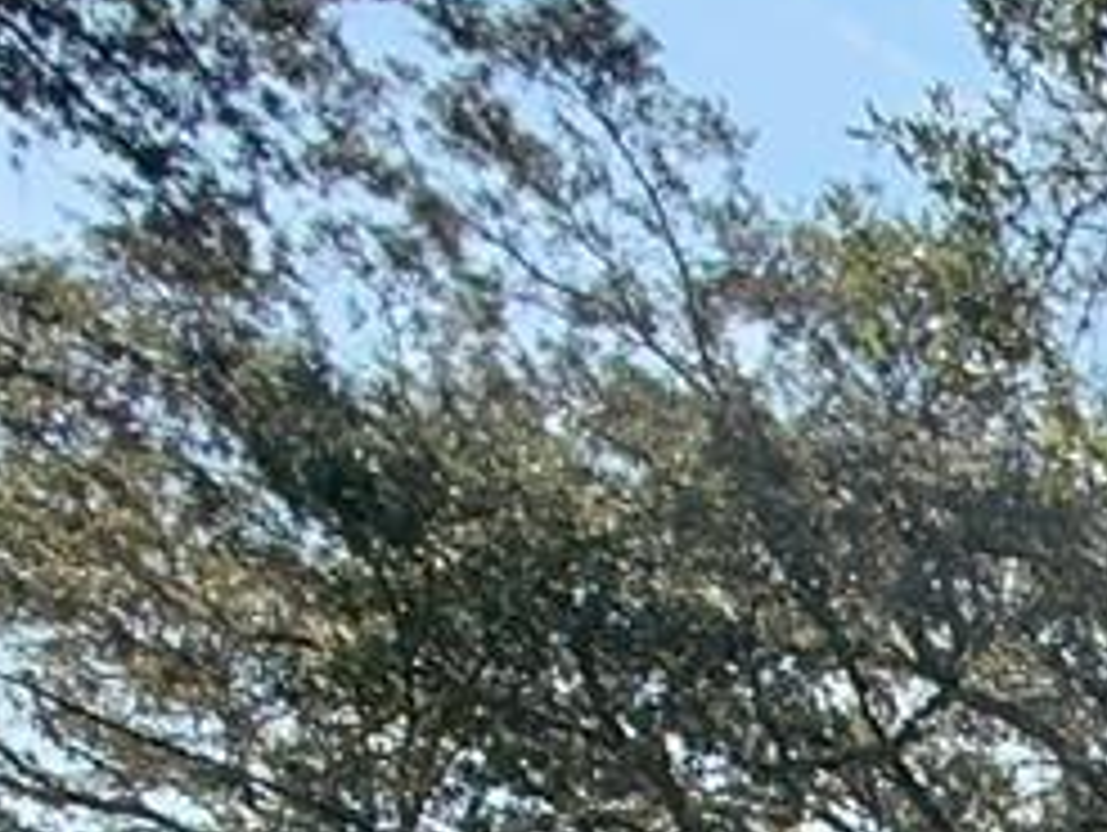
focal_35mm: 91
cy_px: 2199
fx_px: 2913
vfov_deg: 11.9
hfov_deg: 14.4
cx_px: 2646
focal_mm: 2.22
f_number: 2.2
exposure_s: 1/985
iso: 64
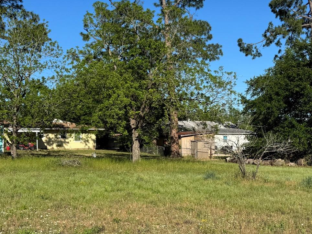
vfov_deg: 28.5
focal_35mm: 51
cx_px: 150
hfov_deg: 37.5
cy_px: 146
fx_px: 460
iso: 80
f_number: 1.78
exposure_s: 1/4608
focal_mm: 6.76
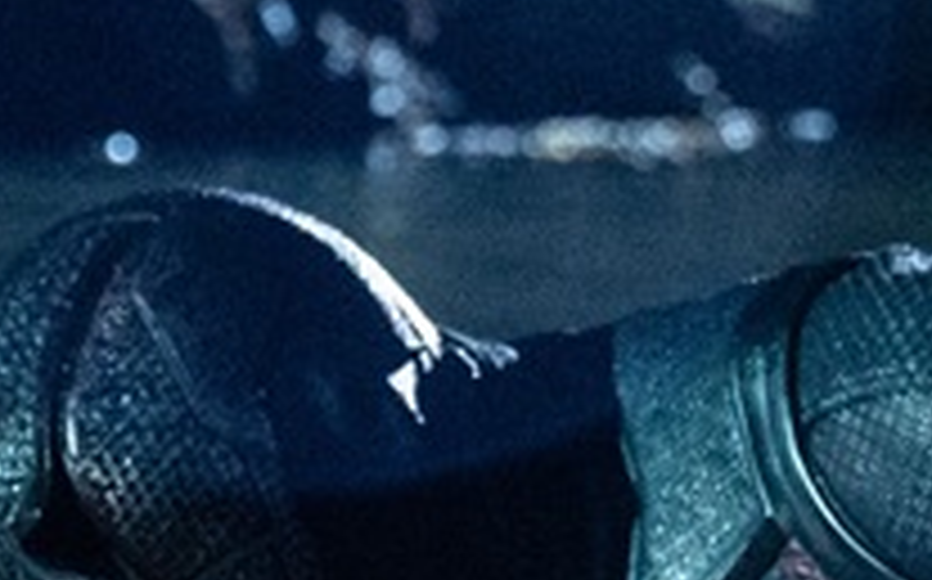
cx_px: -711
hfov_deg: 6.0
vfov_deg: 3.8
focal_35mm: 347
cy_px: 785
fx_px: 8807
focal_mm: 55
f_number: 4.5
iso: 6400
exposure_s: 1/125
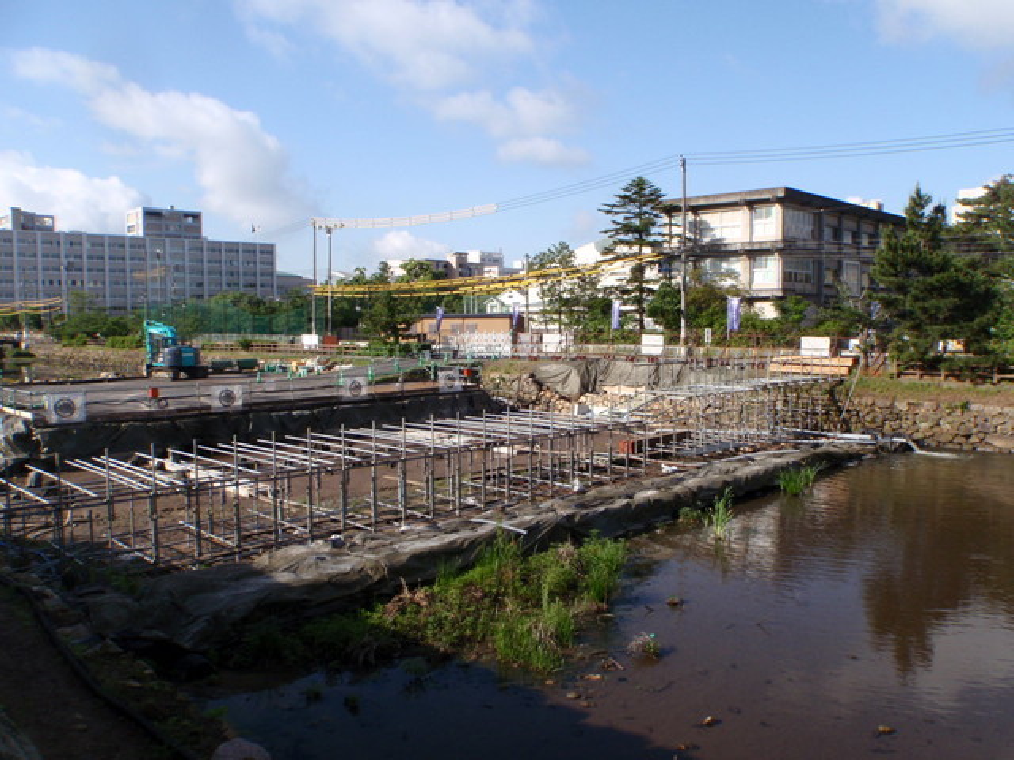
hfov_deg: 63.4
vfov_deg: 49.7
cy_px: 380
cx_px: 507
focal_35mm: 28
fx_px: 820
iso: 64
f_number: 5
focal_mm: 5
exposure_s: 1/200
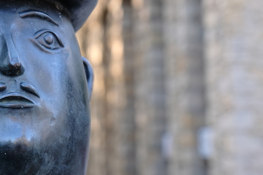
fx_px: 971
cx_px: 48
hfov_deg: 15.3
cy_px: 73
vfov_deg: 10.3
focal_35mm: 133
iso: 400
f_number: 4.5
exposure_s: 1/100
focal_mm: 45.1
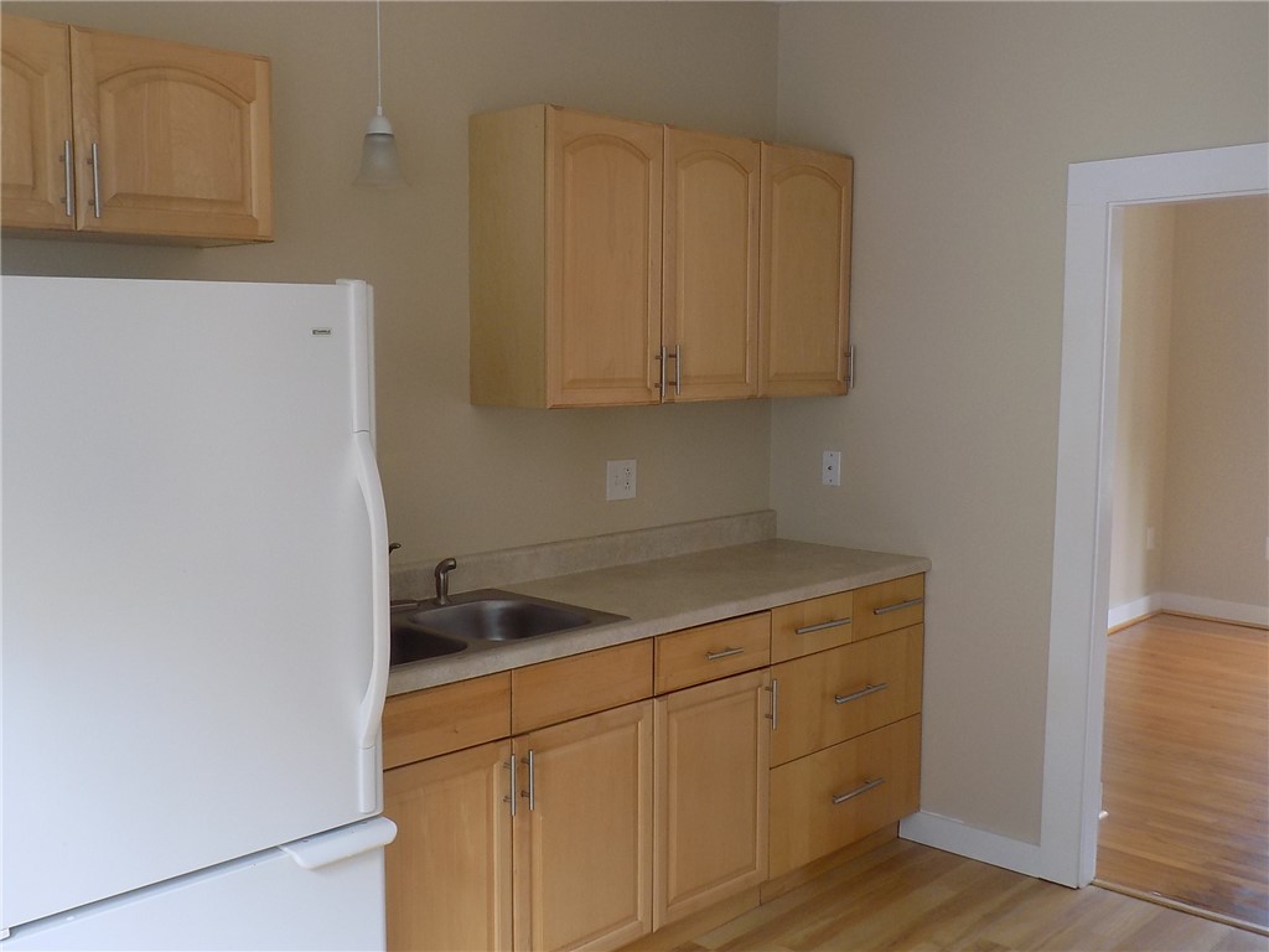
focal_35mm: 34
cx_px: 634
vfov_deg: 41.8
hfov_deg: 54.0
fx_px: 1246
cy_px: 476
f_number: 3.4
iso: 125
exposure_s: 1/30
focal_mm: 6.1
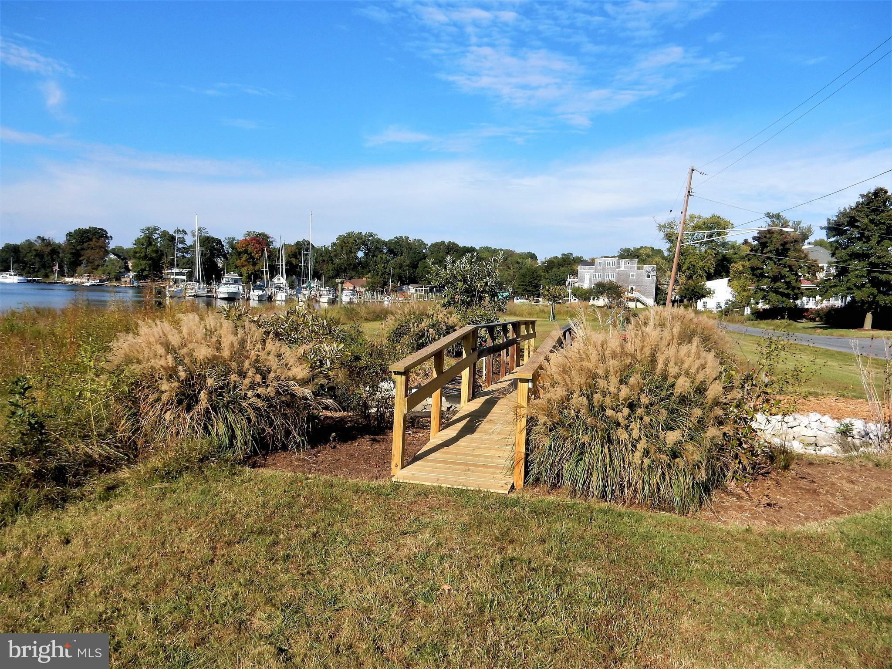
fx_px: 644
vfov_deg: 54.9
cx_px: 446
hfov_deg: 69.4
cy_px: 334
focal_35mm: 25
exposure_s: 1/1600
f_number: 3.7
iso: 125
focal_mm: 4.5
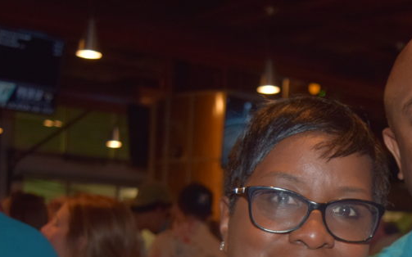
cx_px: 401
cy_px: 253
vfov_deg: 15.3
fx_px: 943
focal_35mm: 84
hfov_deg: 23.7
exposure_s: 1/60
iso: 640
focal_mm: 27
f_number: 4
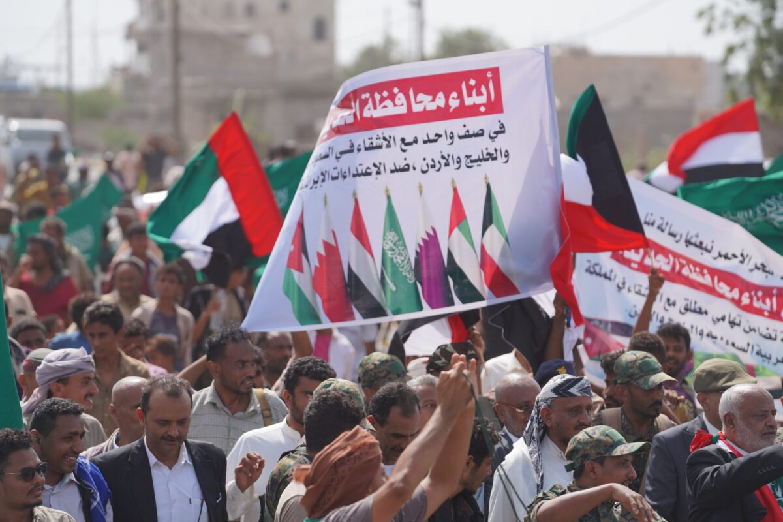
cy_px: 261
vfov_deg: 7.7
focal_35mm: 179
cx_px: 392
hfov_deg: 11.5
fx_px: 3893
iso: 100
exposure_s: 1/800
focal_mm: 179
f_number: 4.5
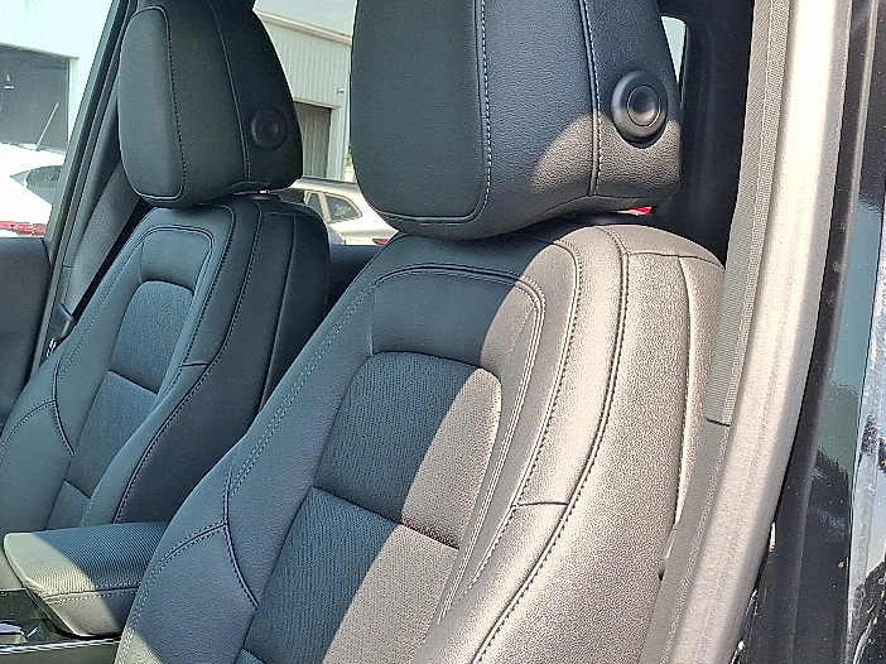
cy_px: 698
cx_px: 151
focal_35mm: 57
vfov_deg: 24.2
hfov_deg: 32.7
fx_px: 1458
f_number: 1.8
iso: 30
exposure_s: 1/345
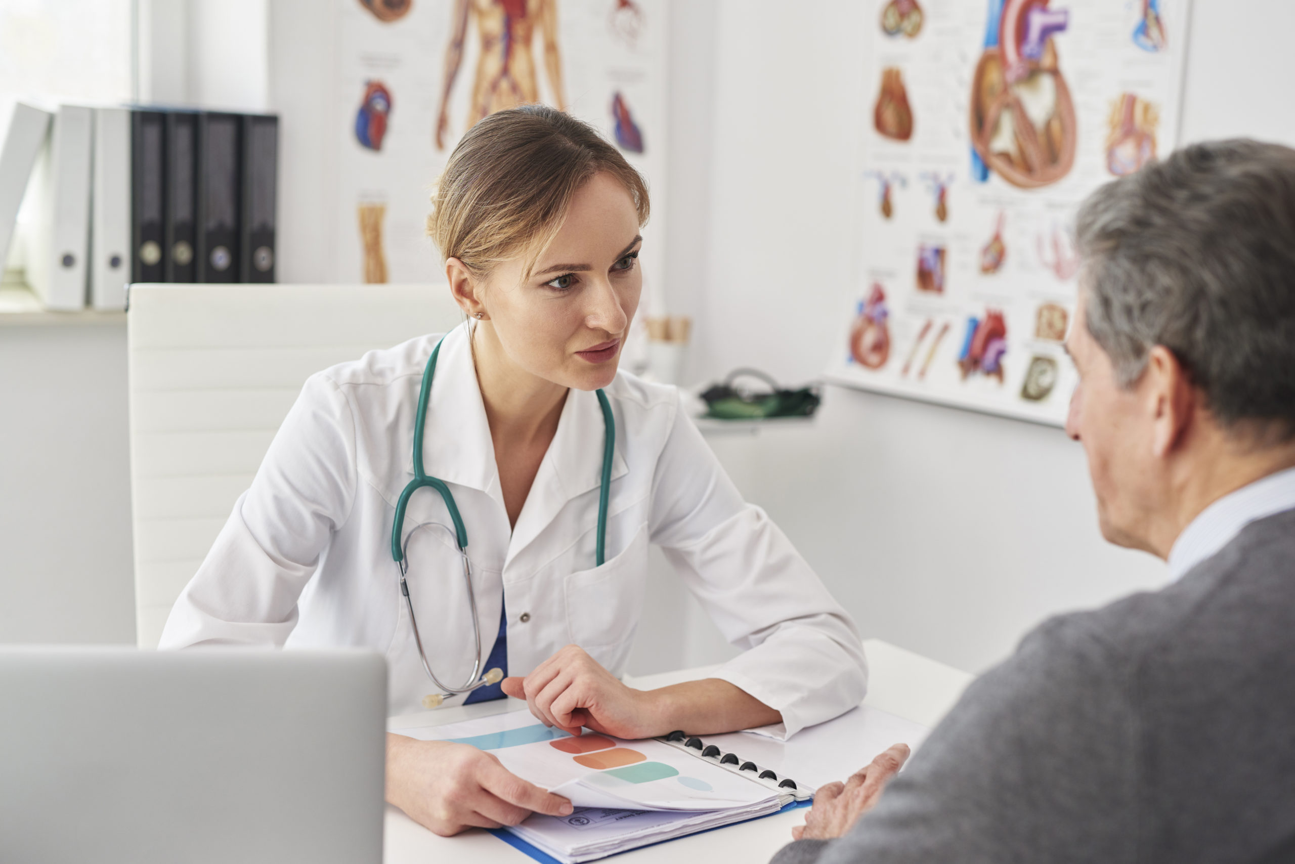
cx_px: 648
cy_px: 432
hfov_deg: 39.6
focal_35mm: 50
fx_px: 1799
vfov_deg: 27.0
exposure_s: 1/320
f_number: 2.8
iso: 320
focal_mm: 50
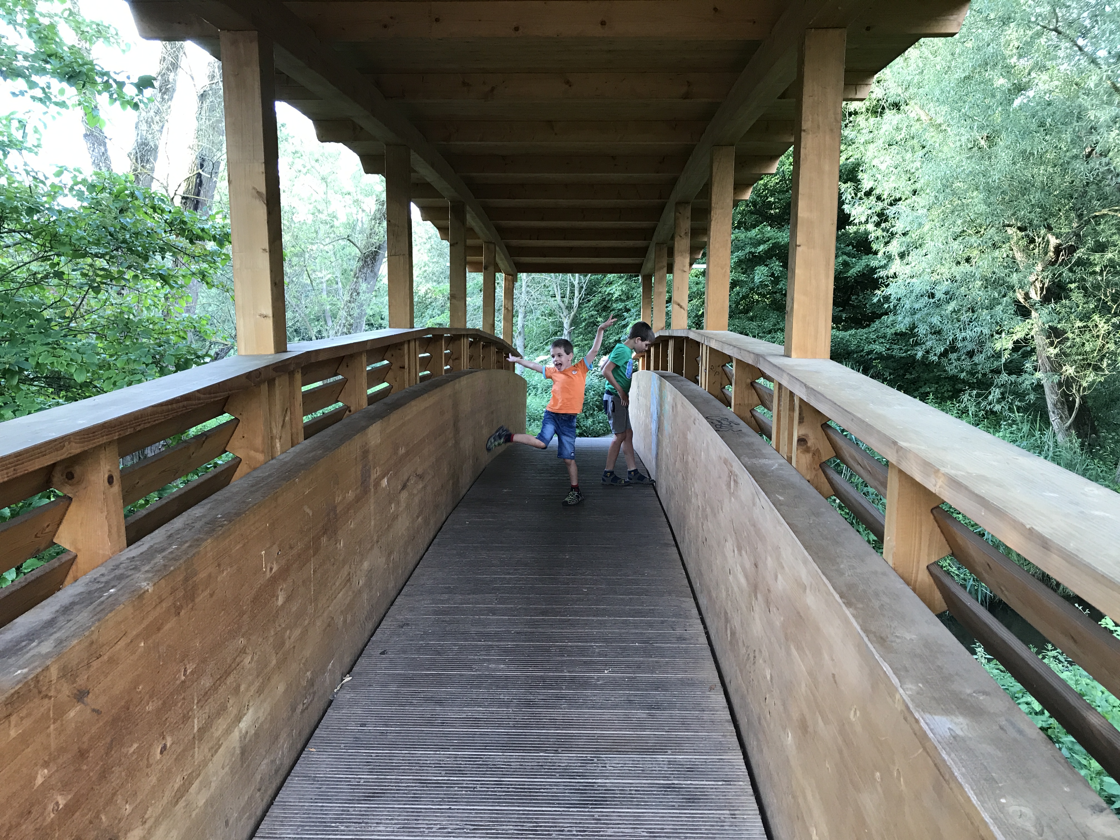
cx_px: 560
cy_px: 420
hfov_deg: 63.4
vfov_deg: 49.7
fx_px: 906
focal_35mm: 28
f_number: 1.8
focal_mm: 3.99
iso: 32
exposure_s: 1/31
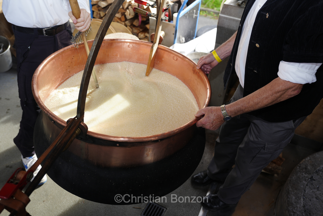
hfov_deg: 61.9
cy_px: 108
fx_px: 269
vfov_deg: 43.6
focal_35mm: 30
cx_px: 162
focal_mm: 30
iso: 250
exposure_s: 1/160
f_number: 3.5
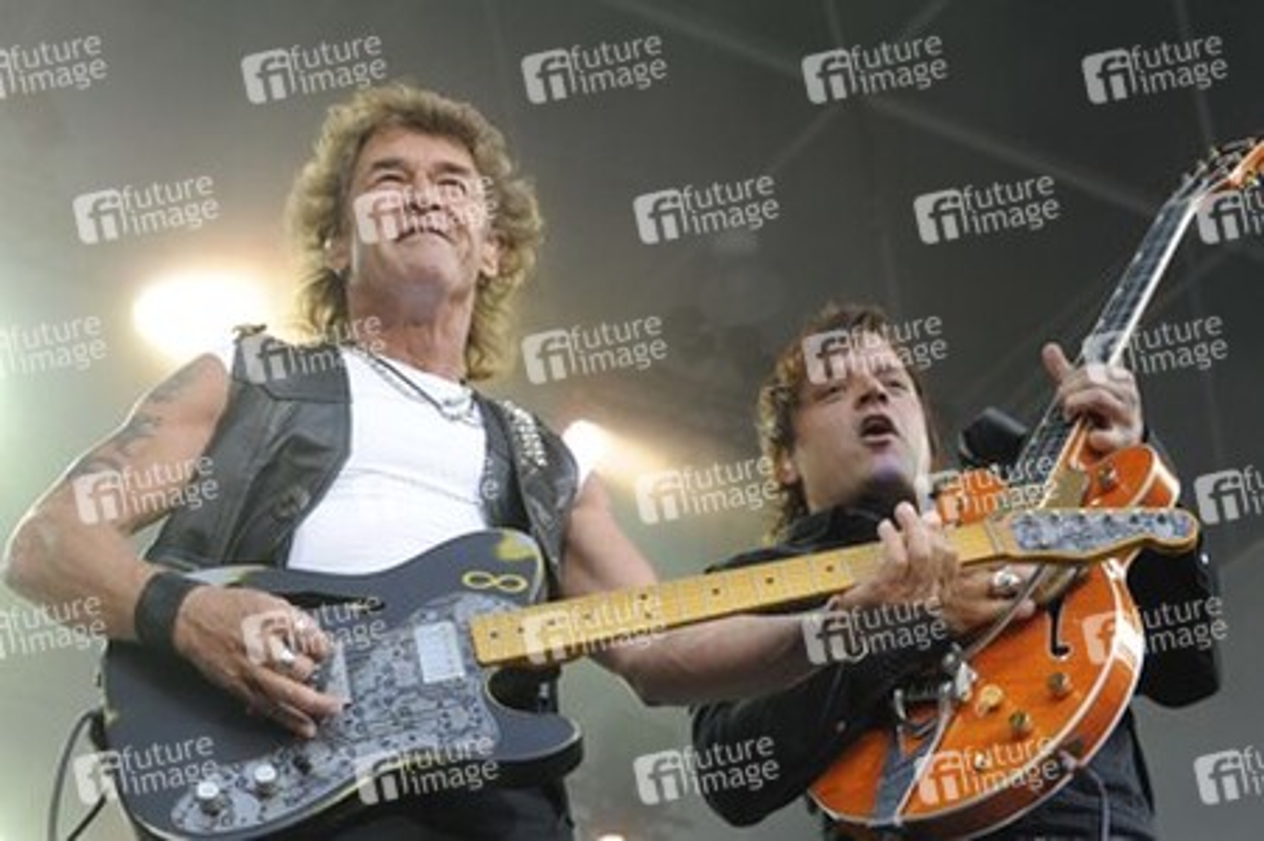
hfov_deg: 28.9
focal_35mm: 70
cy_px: 420
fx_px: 2456
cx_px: 632
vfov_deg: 19.4
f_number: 9
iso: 2500
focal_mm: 70
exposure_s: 1/250
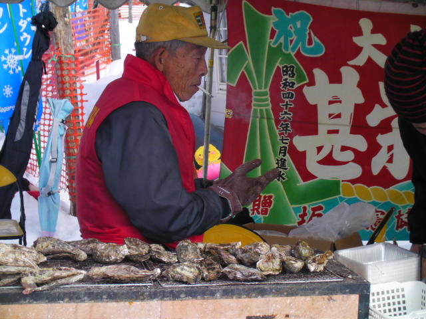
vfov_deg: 19.9
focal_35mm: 74
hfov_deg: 26.3
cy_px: 160
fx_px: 911
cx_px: 213
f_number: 3.7
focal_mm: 12.4
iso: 50
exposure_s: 1/254
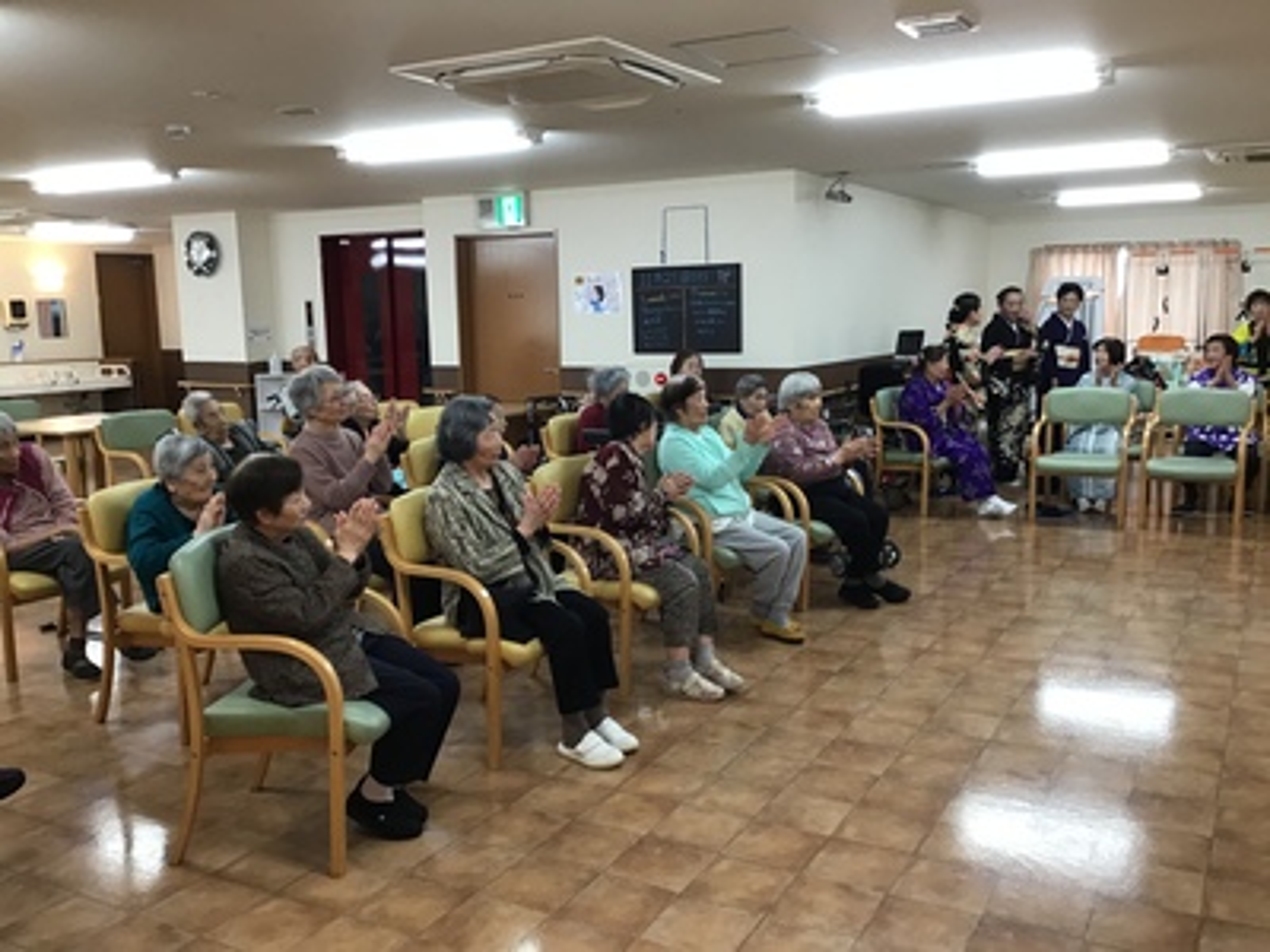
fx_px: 1137
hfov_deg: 58.4
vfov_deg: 45.4
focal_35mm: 31
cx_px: 635
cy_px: 476
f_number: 2.4
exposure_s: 1/33
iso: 100
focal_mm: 3.3
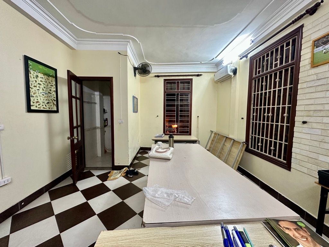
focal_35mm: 14
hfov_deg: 102.1
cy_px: 124
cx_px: 164
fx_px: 133
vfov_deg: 85.7
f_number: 2.2
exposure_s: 1/100
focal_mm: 2.22
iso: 200
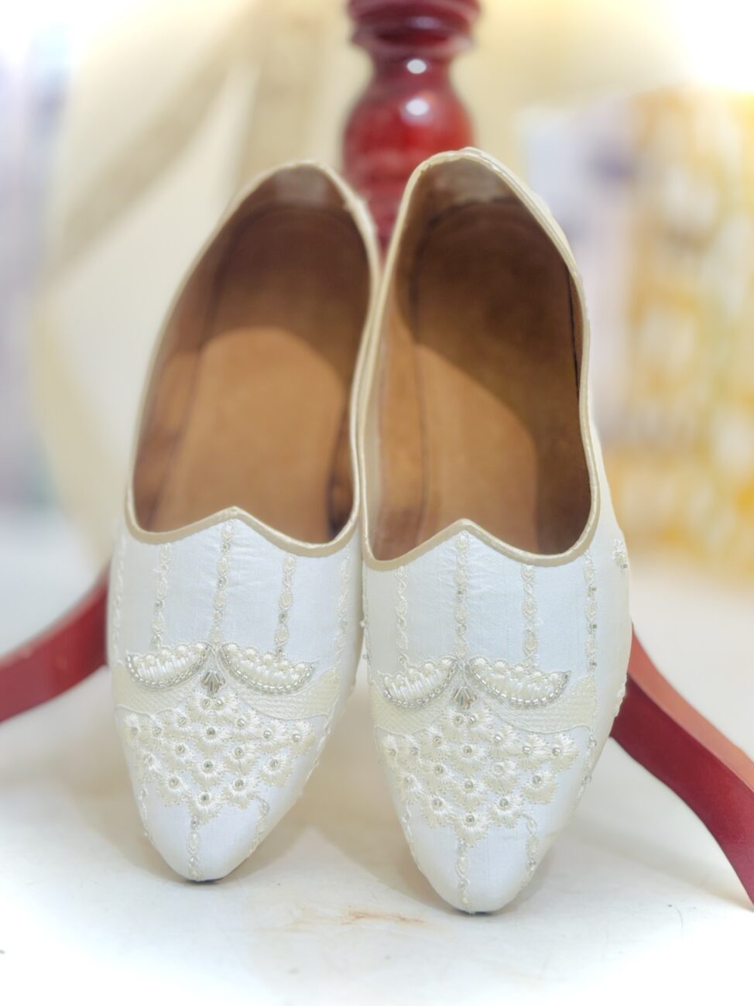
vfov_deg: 39.7
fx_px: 1394
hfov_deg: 30.3
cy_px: 503
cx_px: 377
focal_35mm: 48
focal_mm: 6.76
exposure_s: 1/142
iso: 50
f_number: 1.78
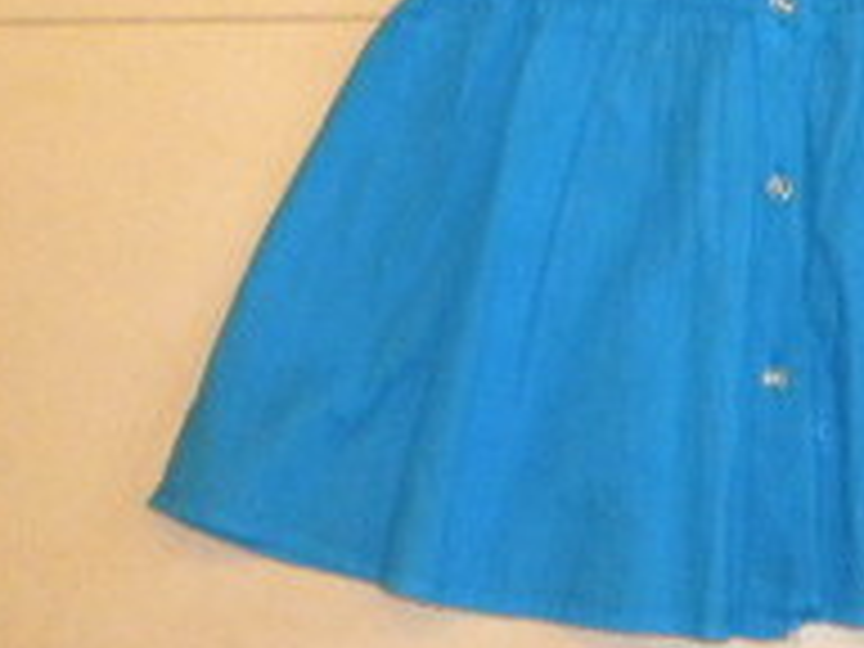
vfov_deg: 15.8
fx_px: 2271
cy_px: -79
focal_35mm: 91
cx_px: 774
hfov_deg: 21.1
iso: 400
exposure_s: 1/30
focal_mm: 6.3
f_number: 3.1
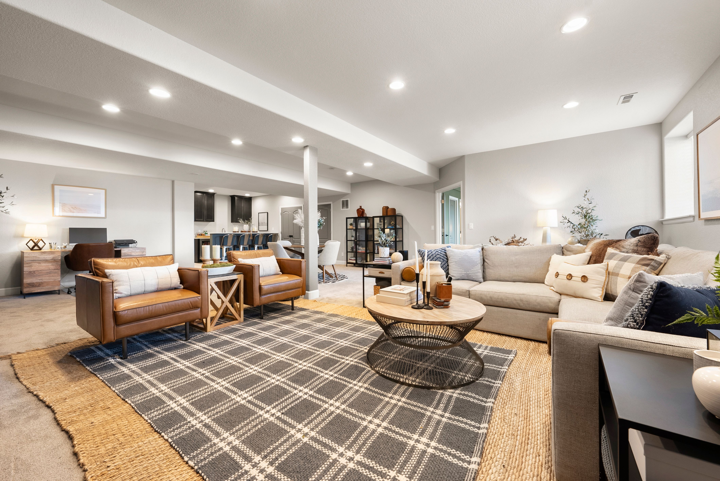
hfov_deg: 104.2
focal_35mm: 14
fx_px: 280
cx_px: 360
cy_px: 240
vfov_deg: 81.3
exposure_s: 1/1.25
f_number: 8
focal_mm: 14
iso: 640
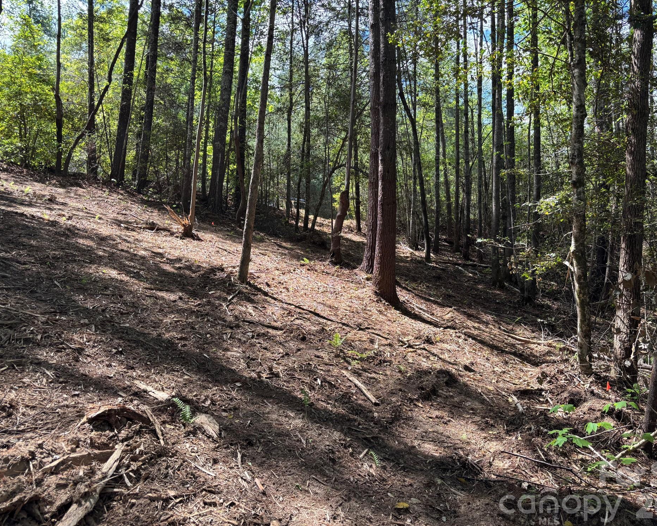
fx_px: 544
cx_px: 350
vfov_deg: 51.5
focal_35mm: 28
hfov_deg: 62.2
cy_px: 259
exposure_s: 1/544
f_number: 1.6
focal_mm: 5.96
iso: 50
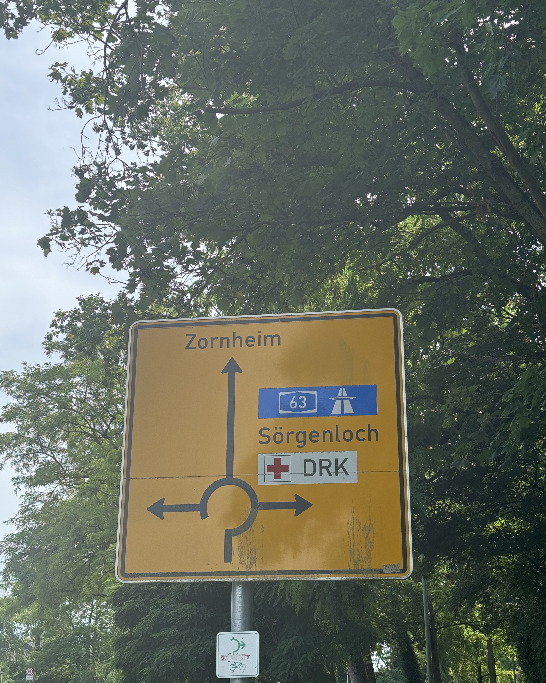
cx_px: 268
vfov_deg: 36.6
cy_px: 365
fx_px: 1030
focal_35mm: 51
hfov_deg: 29.7
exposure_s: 1/1133
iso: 64
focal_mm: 6.86
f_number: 1.78
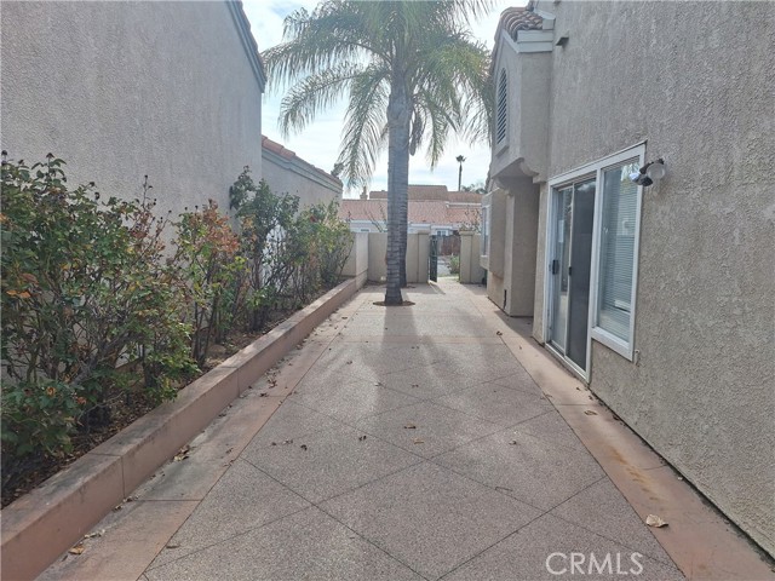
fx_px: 515
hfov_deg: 73.9
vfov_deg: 58.9
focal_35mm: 23
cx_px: 388
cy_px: 290
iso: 40
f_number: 1.8
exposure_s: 1/1534
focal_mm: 5.54
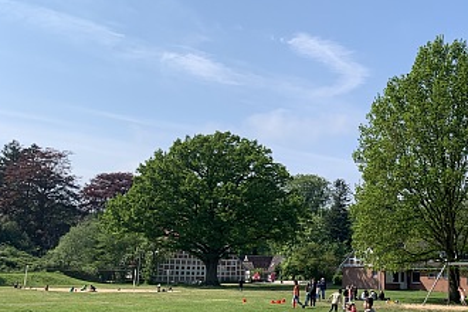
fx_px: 624
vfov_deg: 28.1
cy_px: 147
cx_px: 394
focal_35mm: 48
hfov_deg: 39.0
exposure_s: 1/2994
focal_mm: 4.25
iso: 25
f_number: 1.8
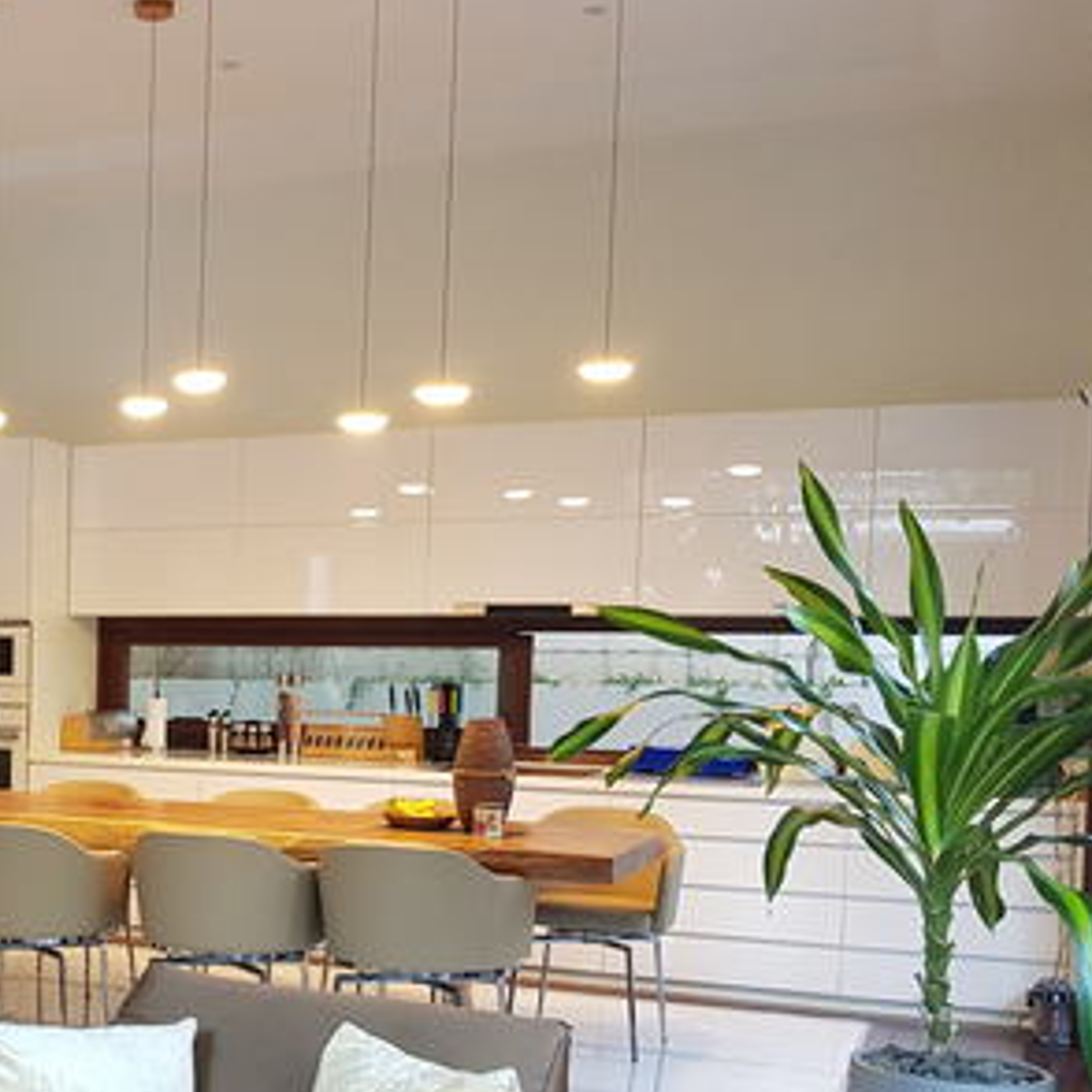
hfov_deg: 30.8
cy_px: 795
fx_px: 1785
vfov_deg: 33.5
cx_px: -71
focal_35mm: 50
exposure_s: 1/50
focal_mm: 4.3
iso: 160
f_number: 1.7
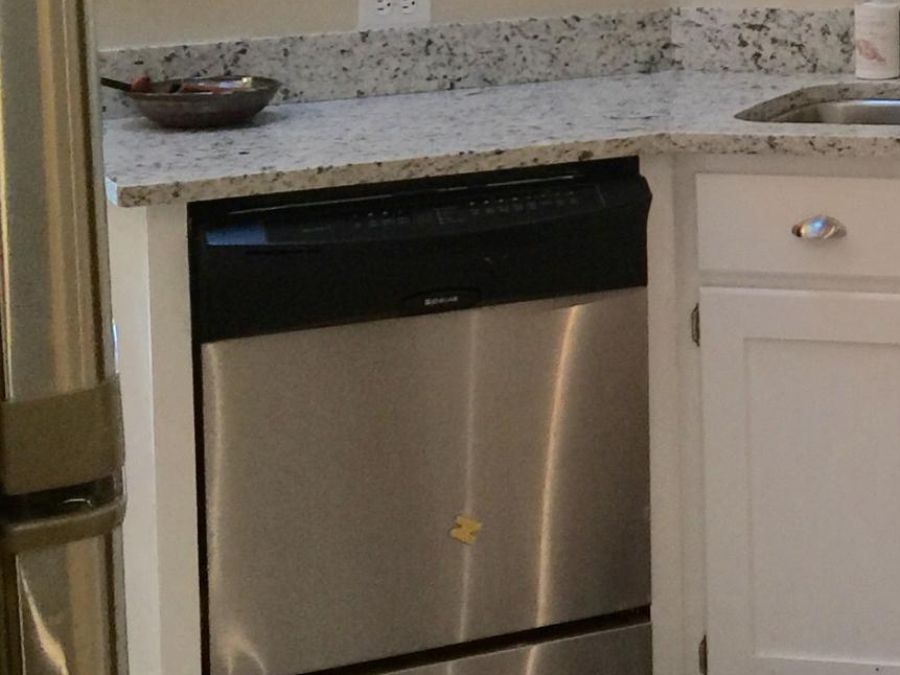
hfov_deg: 18.1
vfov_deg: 14.3
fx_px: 2626
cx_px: 1183
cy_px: -88
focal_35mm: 101
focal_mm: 4.15
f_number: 2.2
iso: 40
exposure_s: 1/15
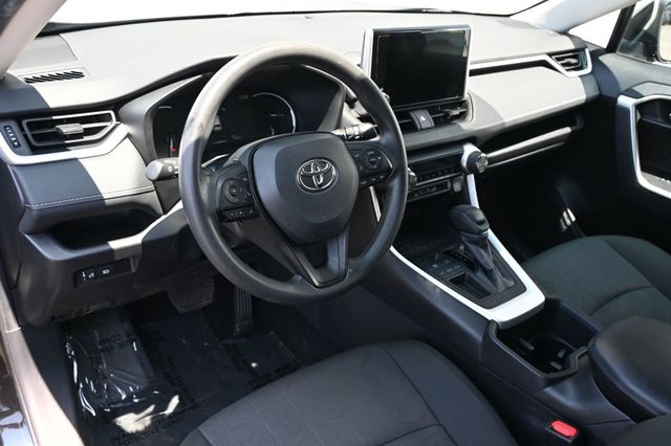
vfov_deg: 43.6
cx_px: 336
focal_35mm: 30
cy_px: 223
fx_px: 559
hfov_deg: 62.0
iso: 400
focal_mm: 20
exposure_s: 1/125
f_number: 3.8
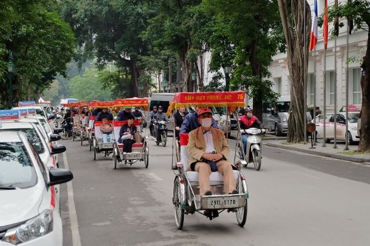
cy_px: 117
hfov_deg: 25.4
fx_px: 822
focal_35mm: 80
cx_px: 194
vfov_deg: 17.1
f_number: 5.6
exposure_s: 1/350
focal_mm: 50
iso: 800
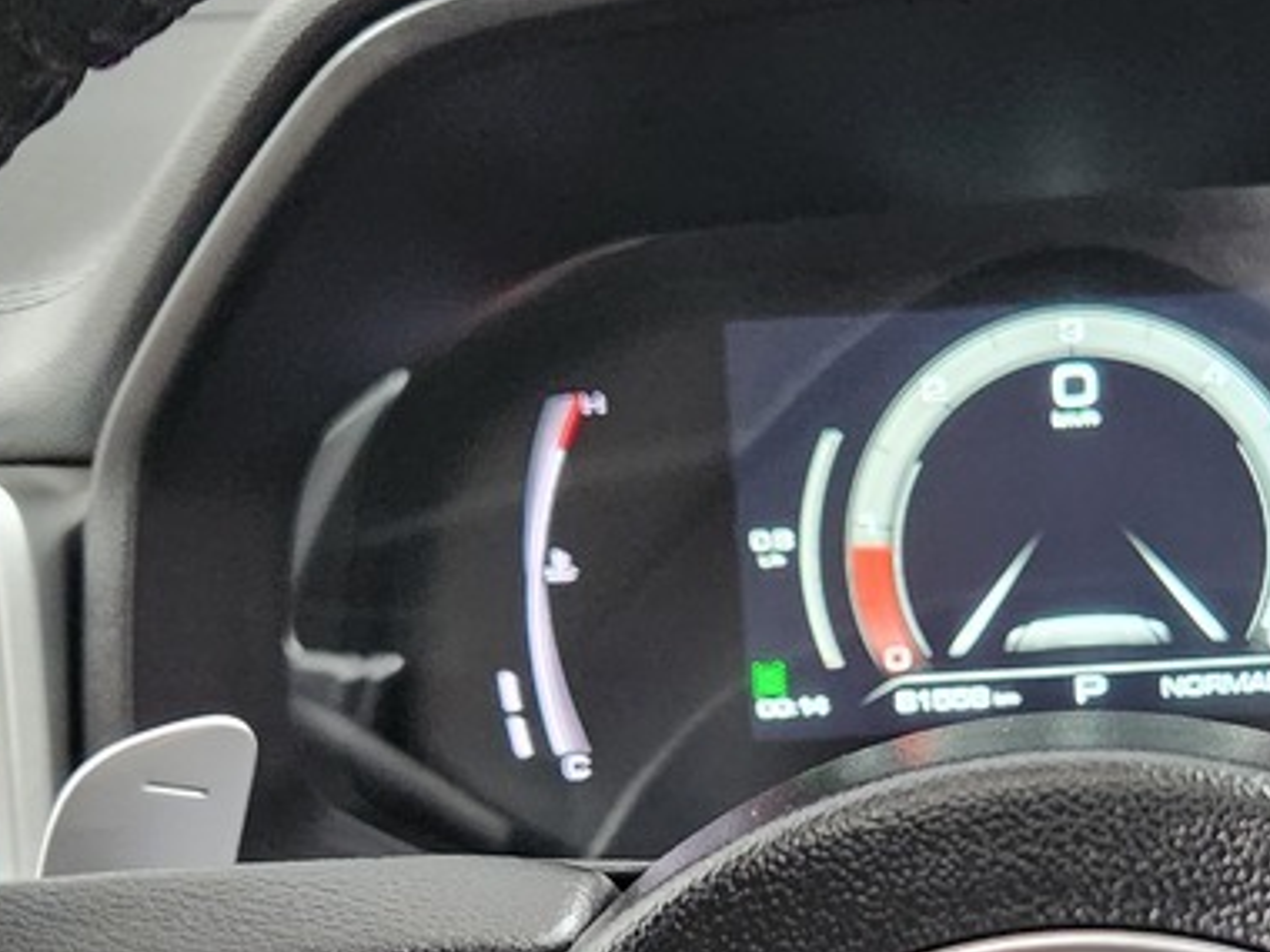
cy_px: 909
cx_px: 1073
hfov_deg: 30.2
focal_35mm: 62
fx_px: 2275
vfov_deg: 22.9
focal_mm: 5.4
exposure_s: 1/100
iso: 1000
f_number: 1.8
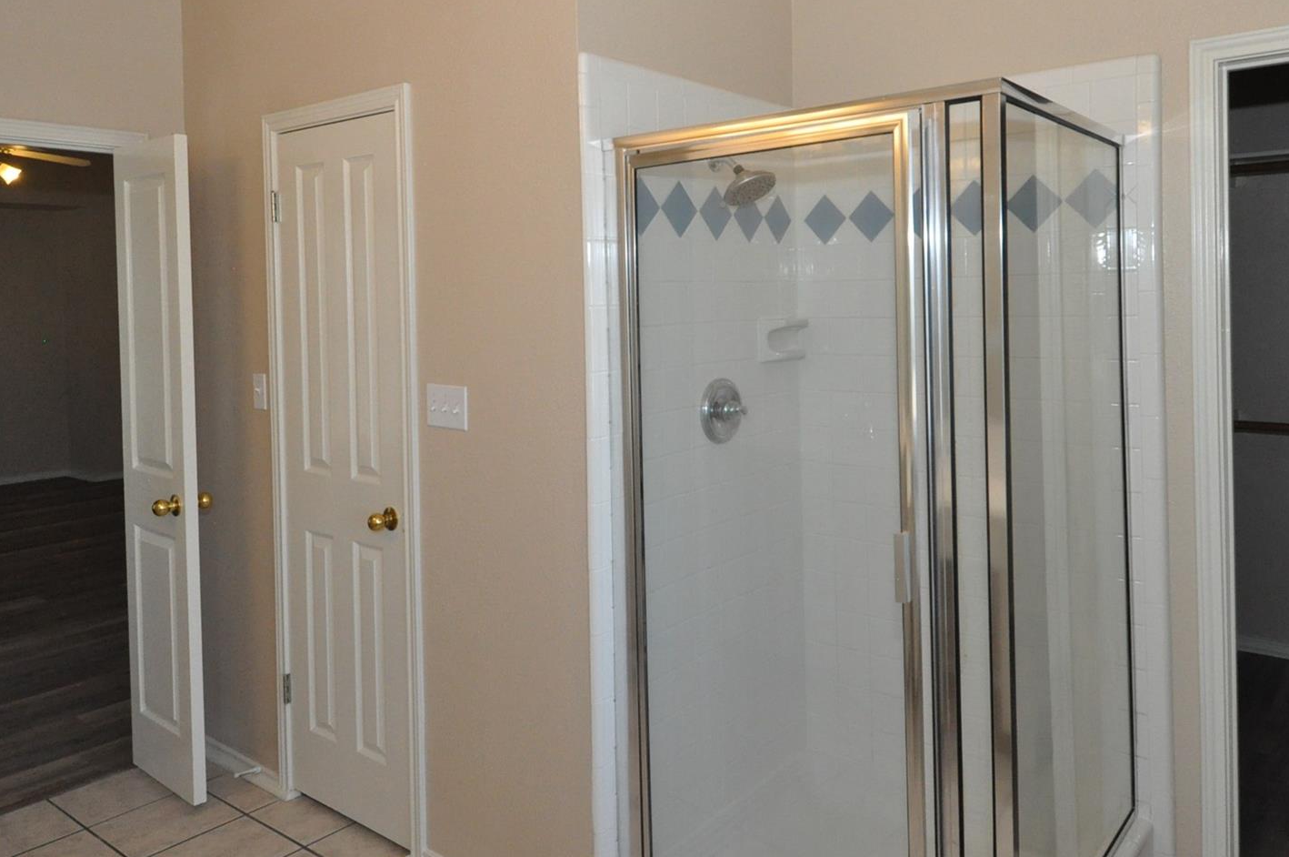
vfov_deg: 48.9
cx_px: 711
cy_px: 318
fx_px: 930
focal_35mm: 26
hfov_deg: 69.3
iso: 2000
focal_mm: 12
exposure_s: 1/200
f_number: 7.1
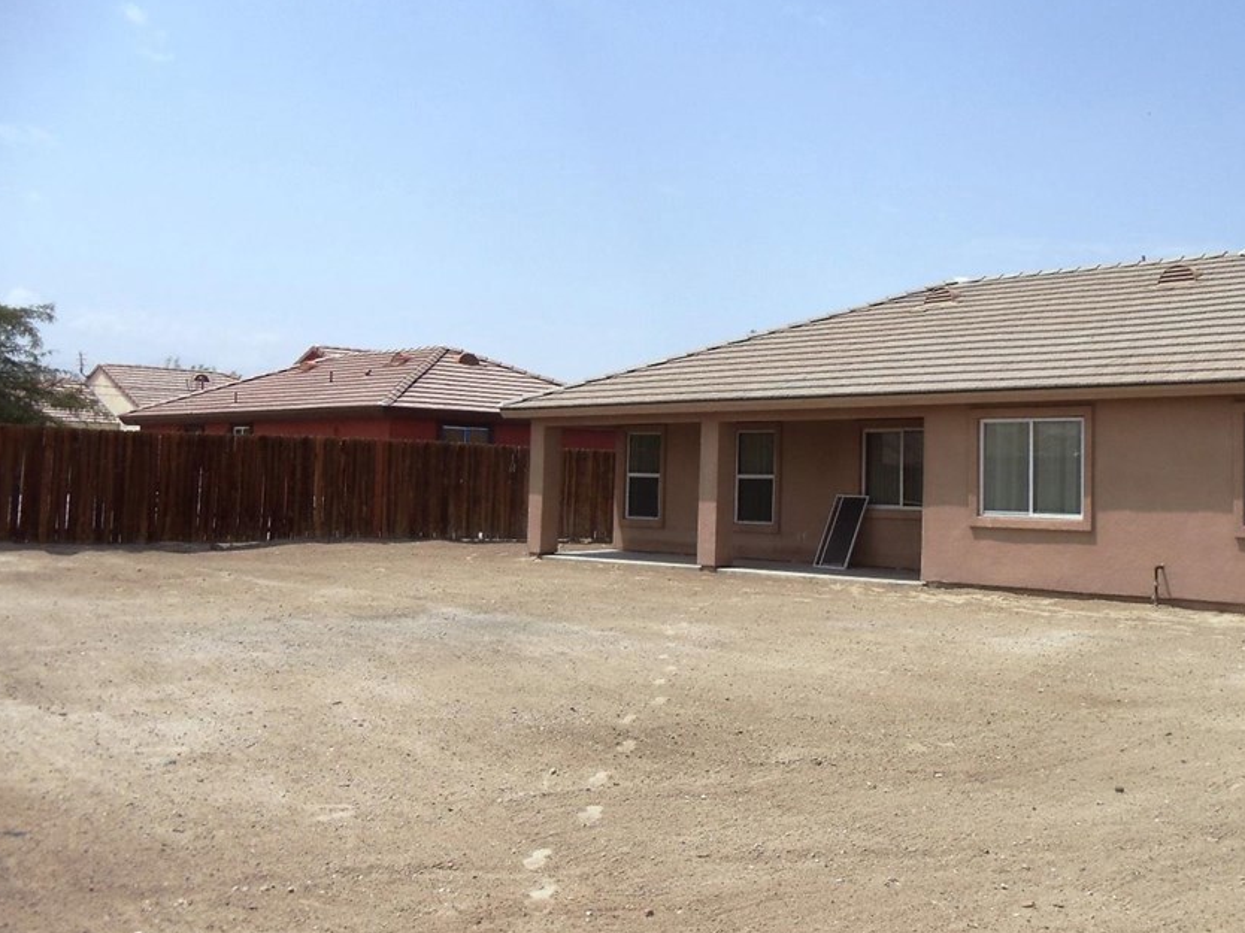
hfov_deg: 35.5
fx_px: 1942
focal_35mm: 54
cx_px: 733
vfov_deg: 27.0
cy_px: 435
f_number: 7.1
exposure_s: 1/640
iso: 100
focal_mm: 6
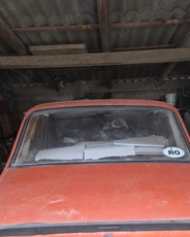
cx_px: 108
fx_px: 274
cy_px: 191
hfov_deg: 38.2
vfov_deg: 44.5
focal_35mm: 39
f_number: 1.8
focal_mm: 5.54
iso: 50
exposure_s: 1/100
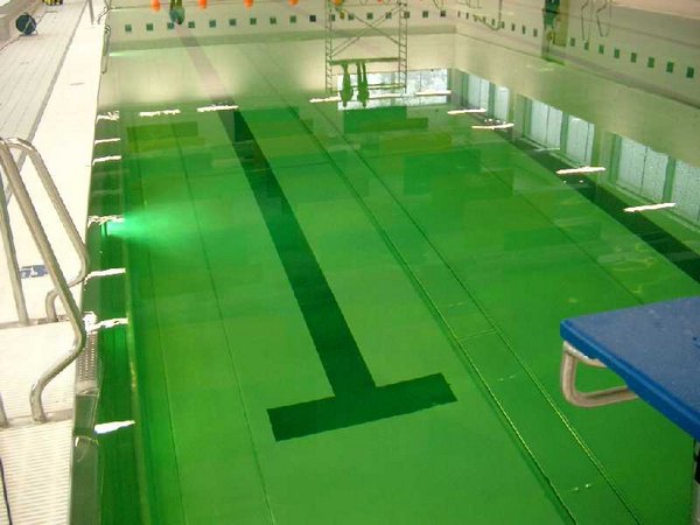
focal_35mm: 37
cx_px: 350
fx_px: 748
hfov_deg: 50.1
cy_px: 262
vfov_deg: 38.7
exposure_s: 1/60
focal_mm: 7.6
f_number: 2.6
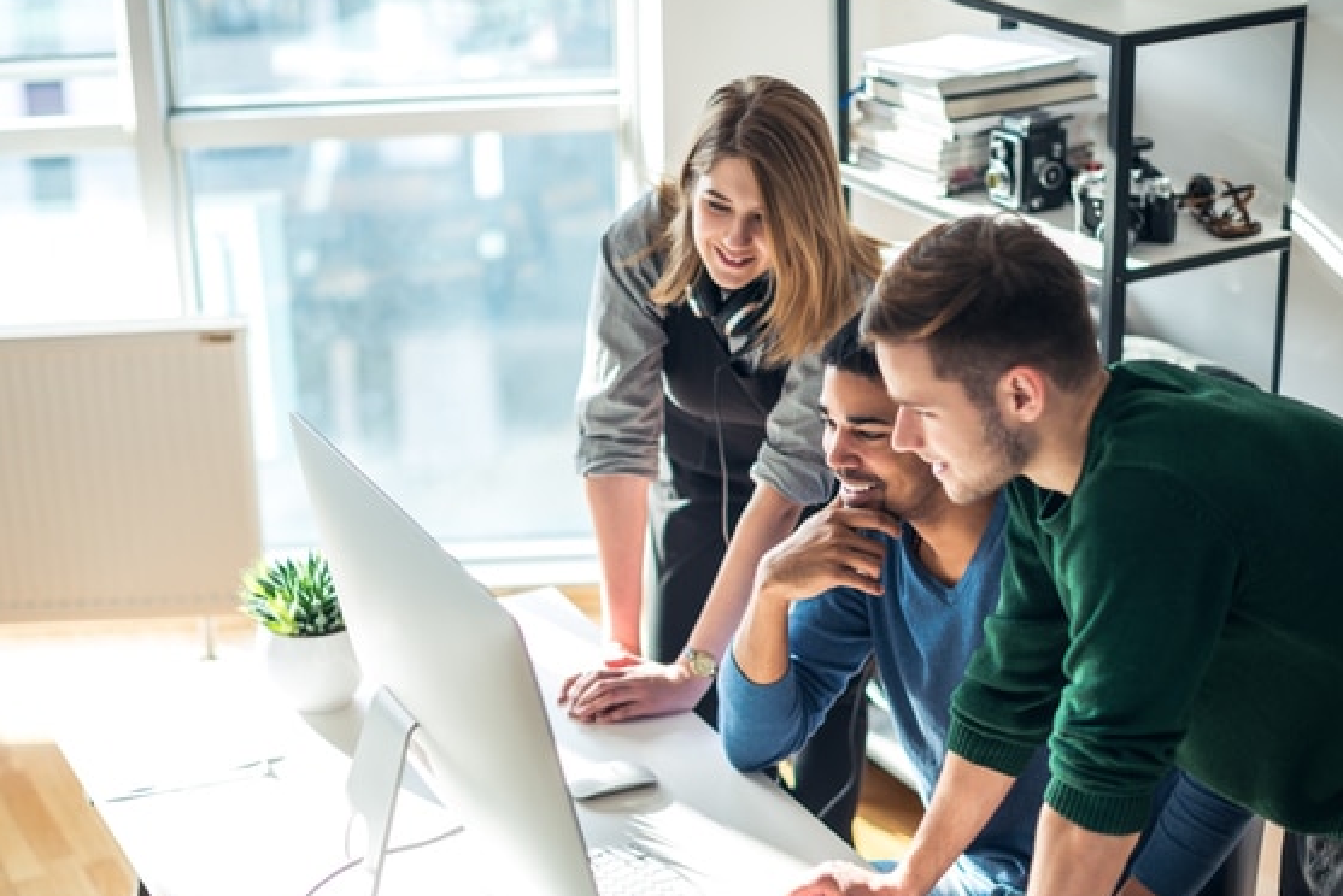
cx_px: 562
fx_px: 2426
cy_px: 550
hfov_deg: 30.9
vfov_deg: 20.9
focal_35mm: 65
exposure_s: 1/250
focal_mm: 50
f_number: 2
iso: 100
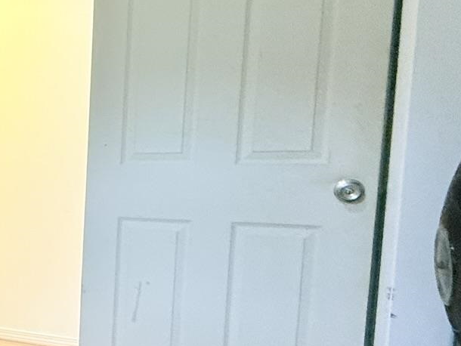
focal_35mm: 47
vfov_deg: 30.7
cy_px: 228
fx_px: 626
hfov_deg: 28.4
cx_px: -212
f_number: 2.2
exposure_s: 1/60
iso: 320
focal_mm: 2.22
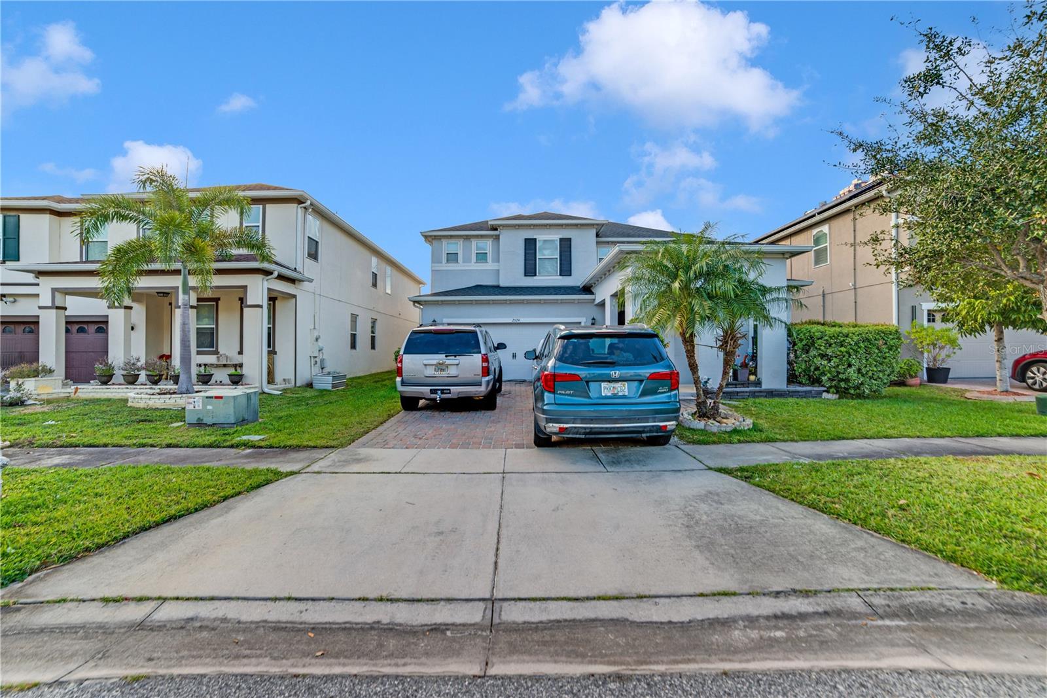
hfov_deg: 104.2
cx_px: 524
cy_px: 349
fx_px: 407
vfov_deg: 81.2
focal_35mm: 14
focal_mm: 14
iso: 160
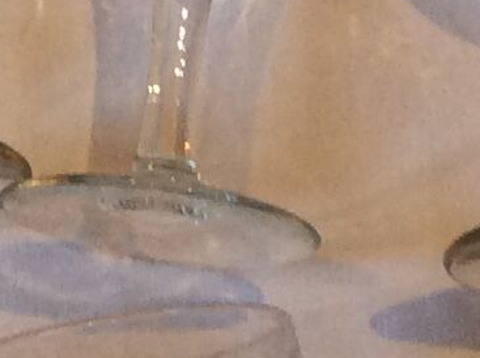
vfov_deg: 6.5
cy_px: 430
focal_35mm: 226
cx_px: 43
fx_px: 3129
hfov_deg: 8.7
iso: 80
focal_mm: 3.3
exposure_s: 1/25
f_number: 2.4
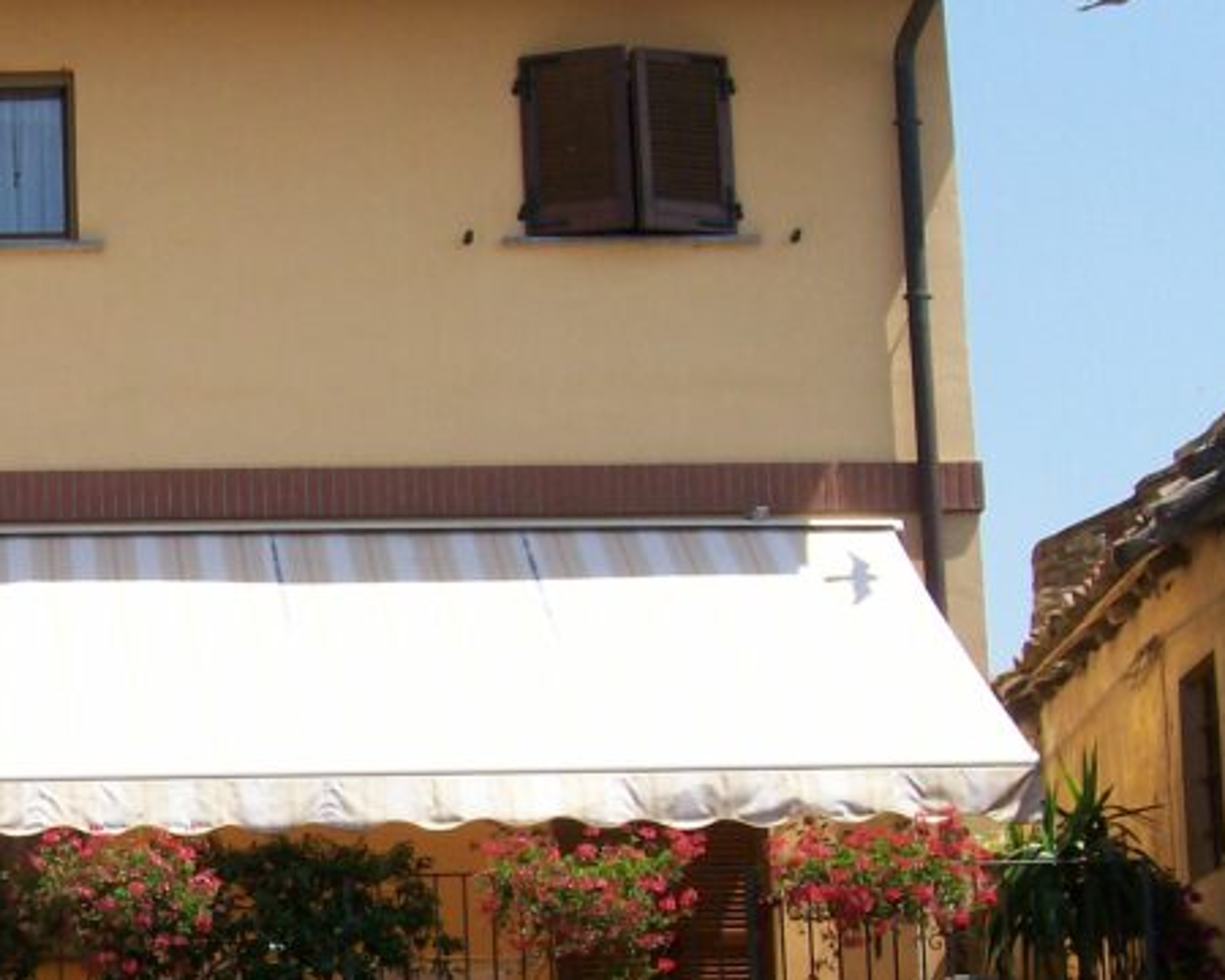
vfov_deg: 15.3
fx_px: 3626
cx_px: -93
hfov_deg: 18.5
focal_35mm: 100
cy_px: 779
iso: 80
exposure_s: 1/389
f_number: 5.4
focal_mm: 7.6
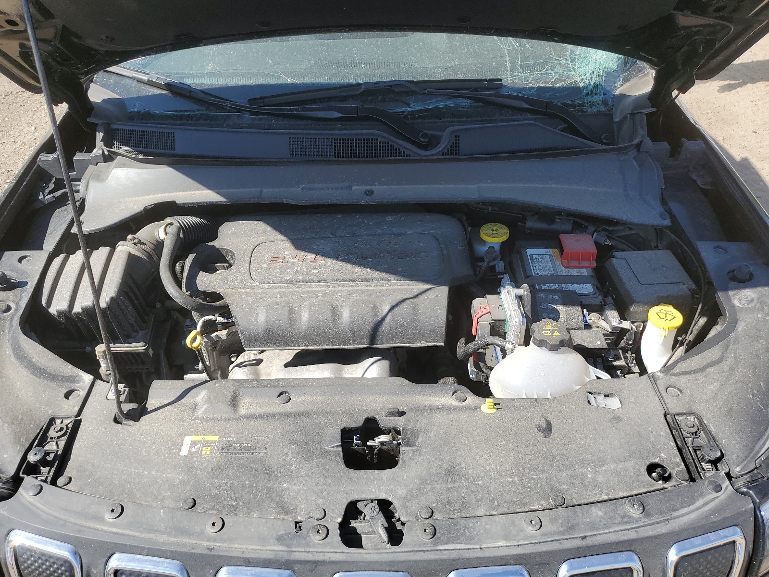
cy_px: 288
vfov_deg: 53.1
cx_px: 384
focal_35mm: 26
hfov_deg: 67.3
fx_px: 578
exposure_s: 1/1667
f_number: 1.5
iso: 50
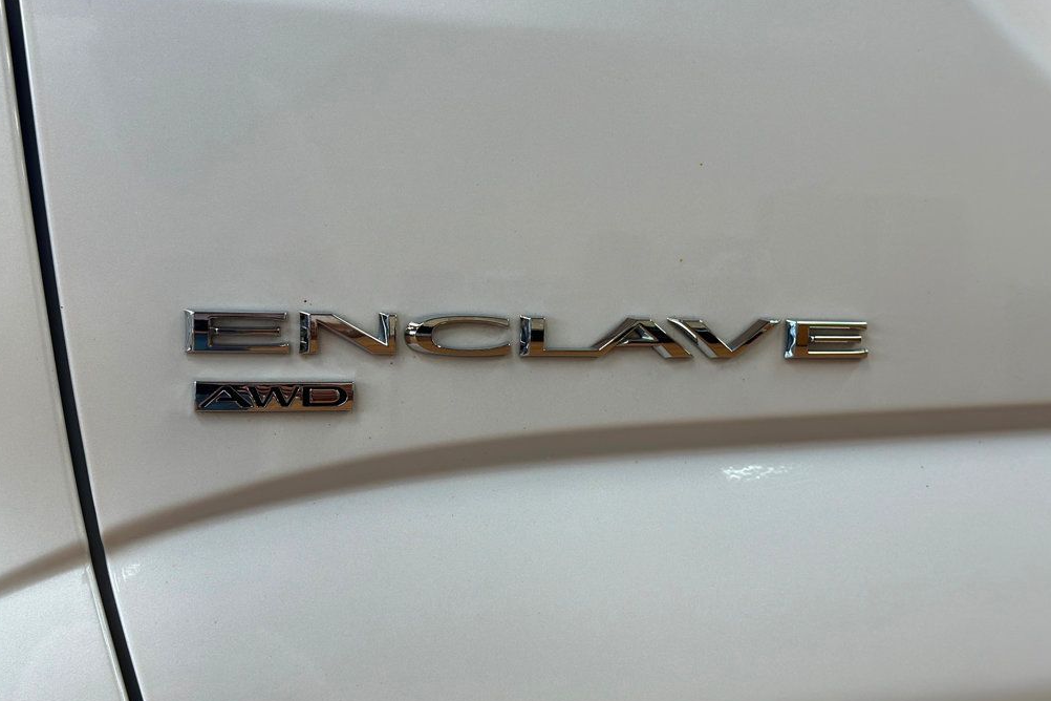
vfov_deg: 26.5
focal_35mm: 51
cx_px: 523
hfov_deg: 38.9
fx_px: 1489
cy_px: 363
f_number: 1.78
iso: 80
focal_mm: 6.86
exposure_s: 1/120
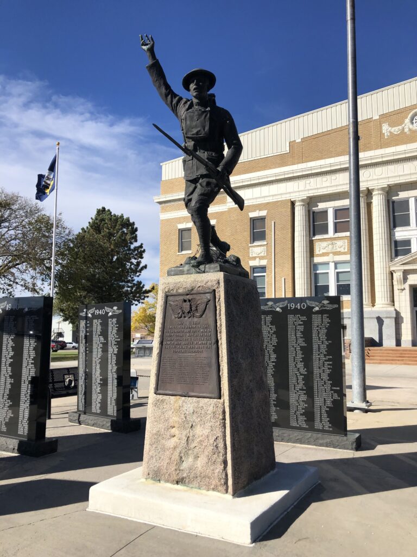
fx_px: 450
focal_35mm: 28
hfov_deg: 49.7
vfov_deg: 63.4
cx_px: 208
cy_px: 278
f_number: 1.8
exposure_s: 1/2703
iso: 20
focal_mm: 3.99
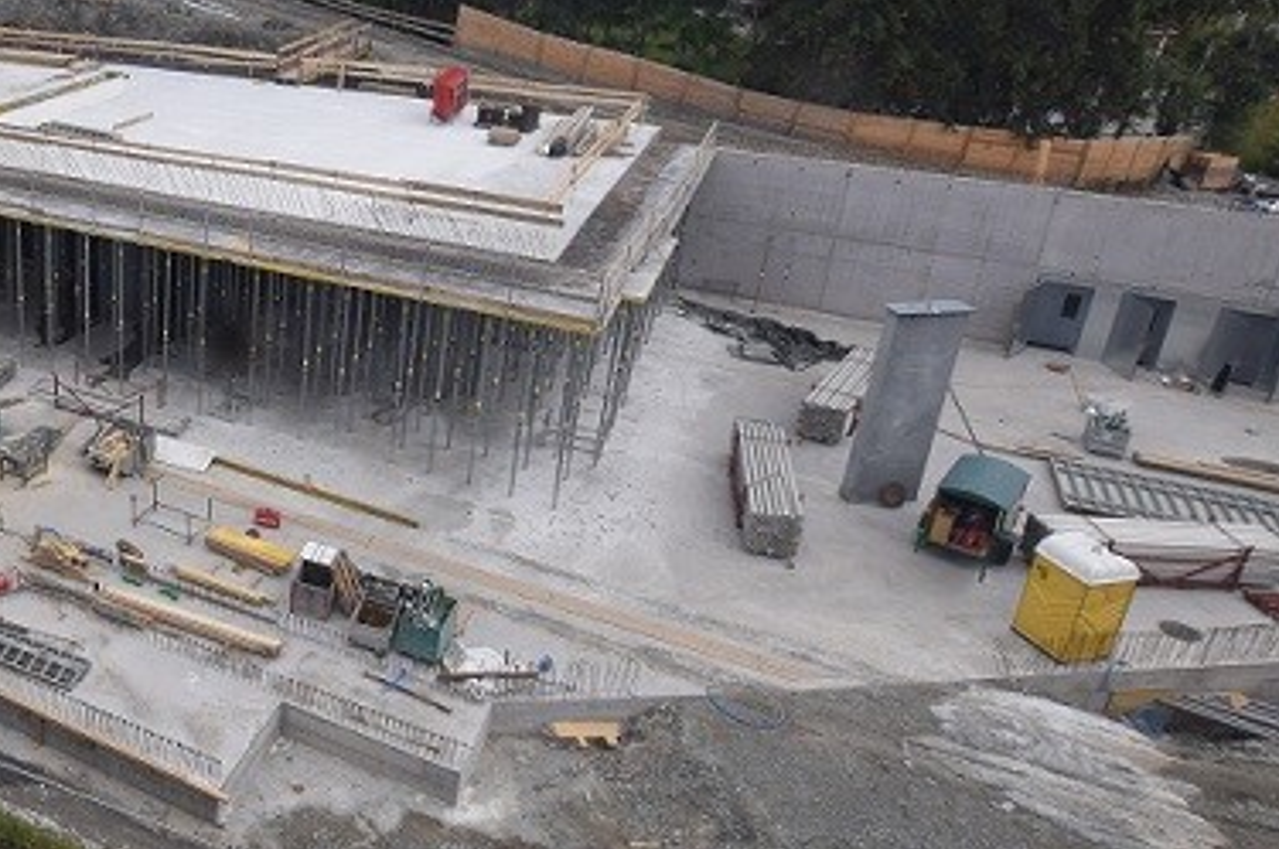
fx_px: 1135
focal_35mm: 32
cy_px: 286
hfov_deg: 49.6
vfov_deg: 40.5
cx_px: 44
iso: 200
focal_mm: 10
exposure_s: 1/160
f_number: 8
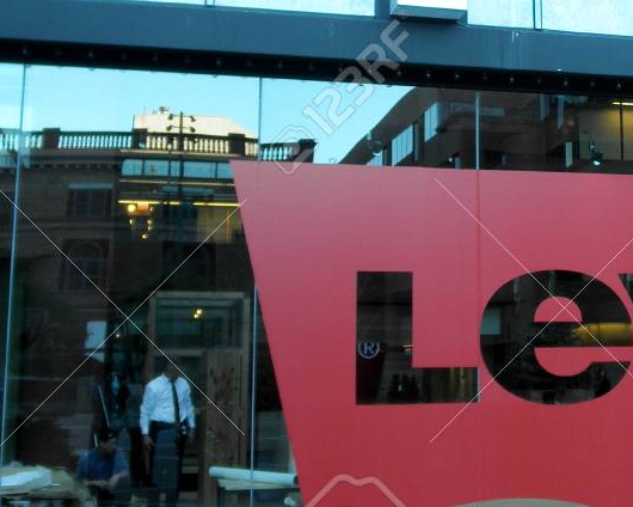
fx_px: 1255
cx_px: 563
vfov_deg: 22.5
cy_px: 114
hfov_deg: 27.4
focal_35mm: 67
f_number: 3
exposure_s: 1/30
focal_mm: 5
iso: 64
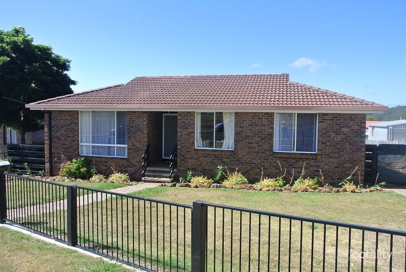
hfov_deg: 67.3
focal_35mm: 27
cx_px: 203
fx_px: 305
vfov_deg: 48.0
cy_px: 136
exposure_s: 1/400
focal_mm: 10
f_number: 4.5
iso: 100
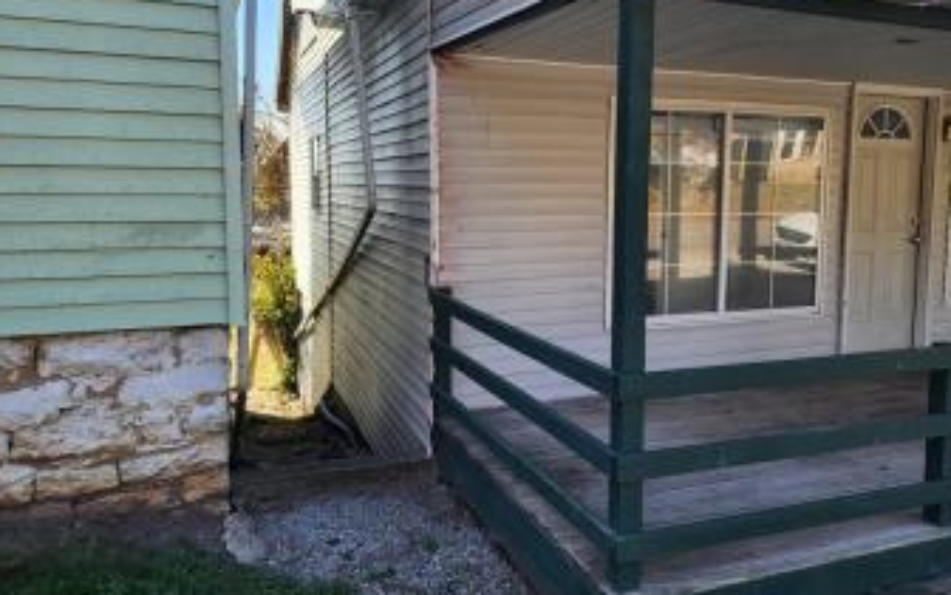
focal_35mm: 29
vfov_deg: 43.0
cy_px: 249
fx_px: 752
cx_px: 535
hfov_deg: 64.4
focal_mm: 6.4
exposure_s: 1/272
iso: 12
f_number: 1.8
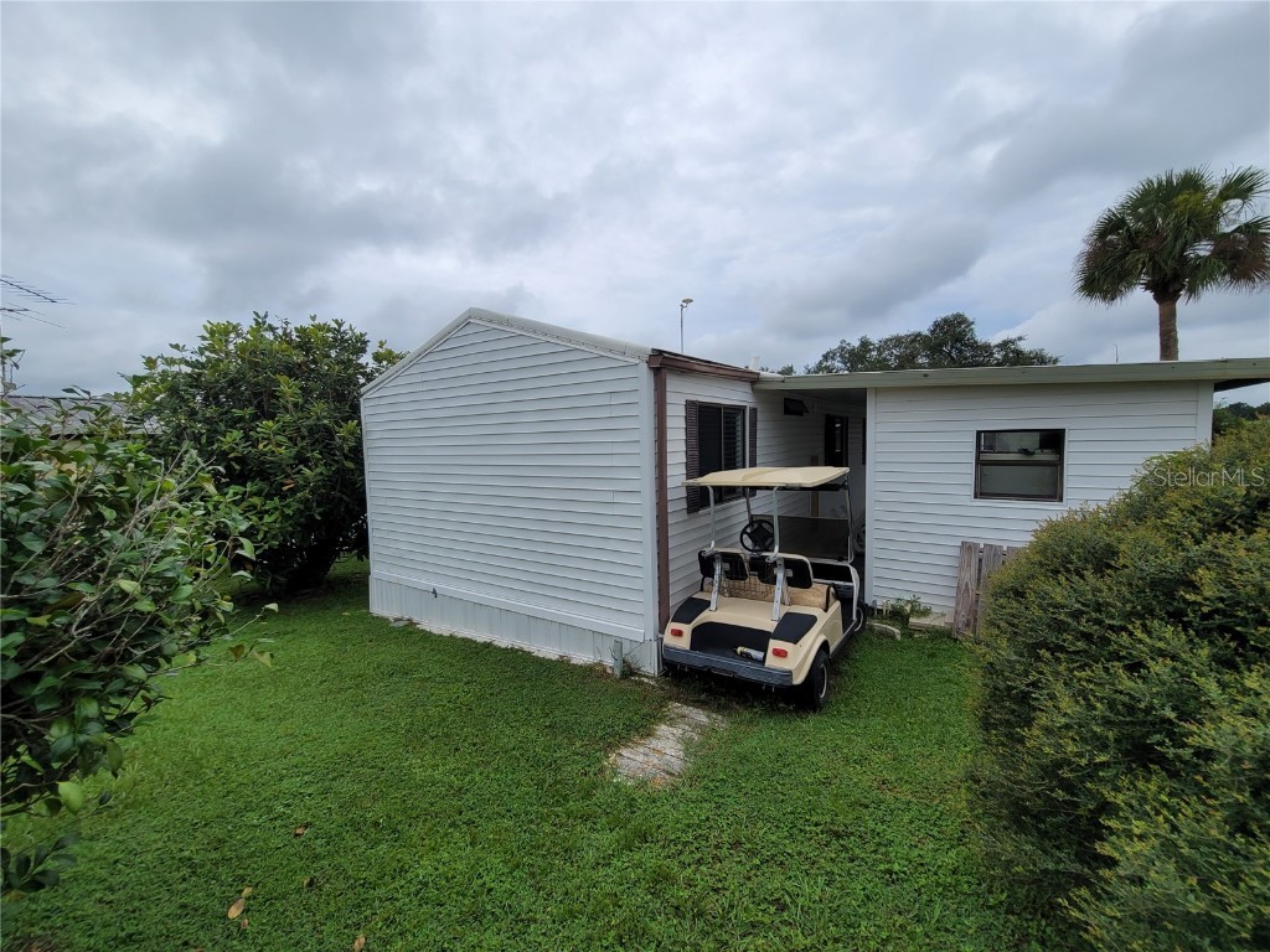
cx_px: 635
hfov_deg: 106.2
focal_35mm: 13
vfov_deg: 89.9
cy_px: 476
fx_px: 477
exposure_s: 1/1746
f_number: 2.2
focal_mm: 2.2
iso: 50
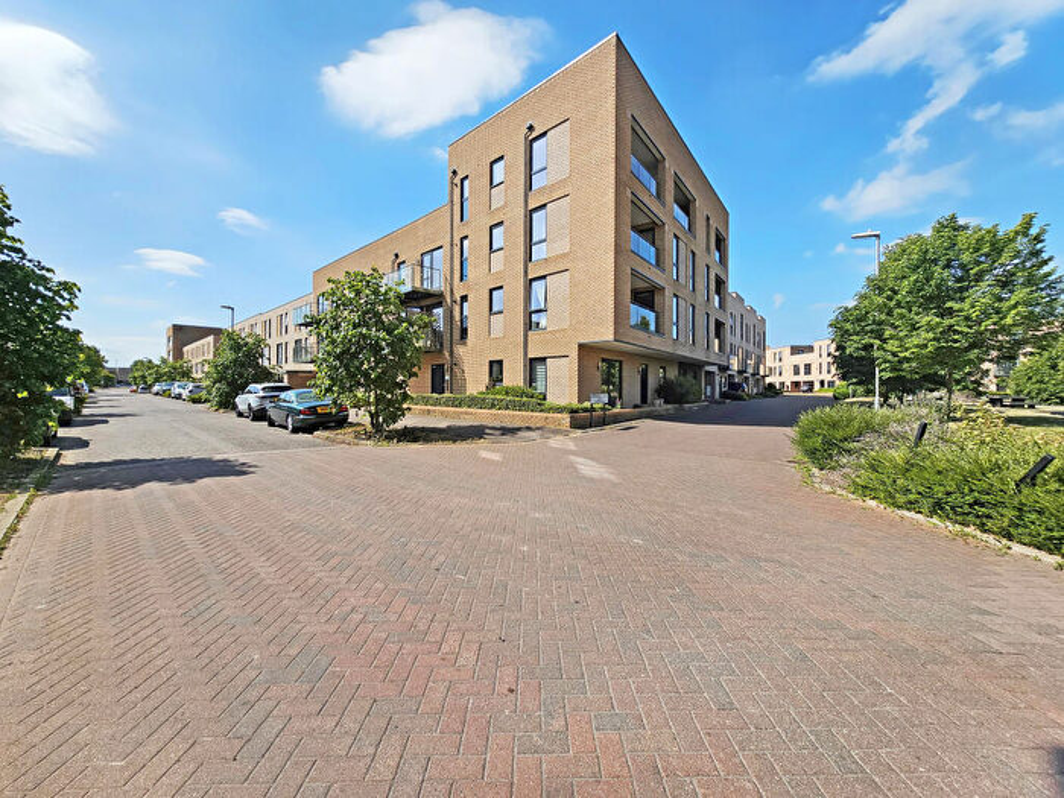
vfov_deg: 89.9
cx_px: 532
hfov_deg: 106.2
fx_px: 400
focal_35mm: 13
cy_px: 399
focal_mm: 2.2
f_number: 2.2
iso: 50
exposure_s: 1/3042
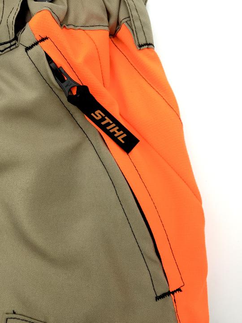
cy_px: 162
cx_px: 121
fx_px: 270
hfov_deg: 48.2
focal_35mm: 29
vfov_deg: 61.7
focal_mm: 4.15
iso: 50
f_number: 2.2
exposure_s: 1/100
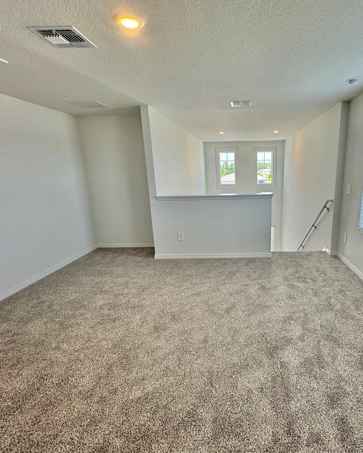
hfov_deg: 68.9
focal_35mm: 19
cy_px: 232
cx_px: 241
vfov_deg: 83.3
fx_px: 255
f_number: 2.2
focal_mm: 2.22
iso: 80
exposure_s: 1/120
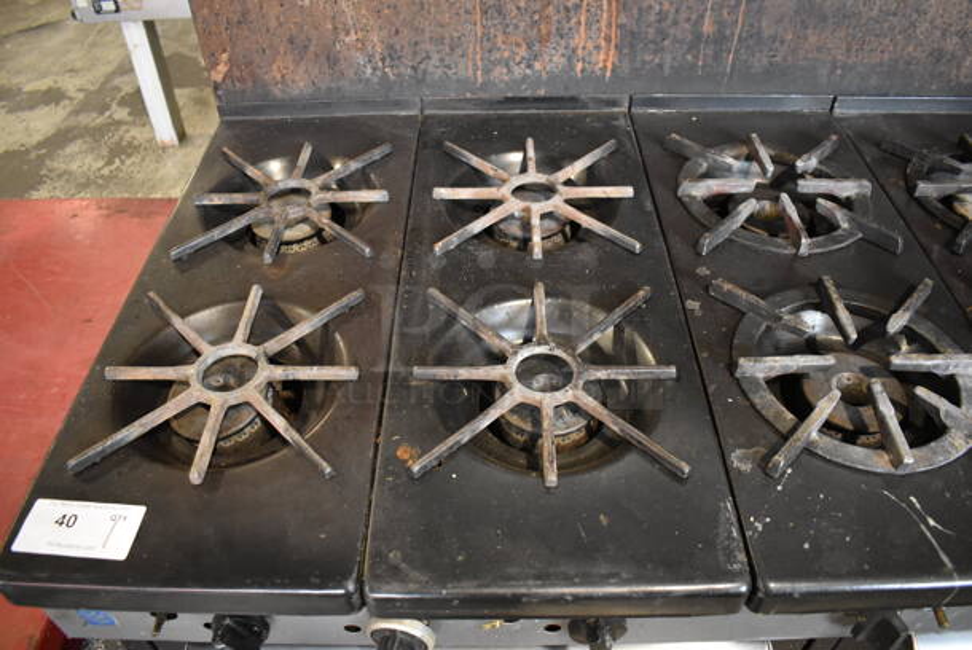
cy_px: 325
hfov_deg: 67.3
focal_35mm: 27
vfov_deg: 48.0
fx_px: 730
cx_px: 486
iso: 3600
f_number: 3.5
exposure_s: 1/125
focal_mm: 18
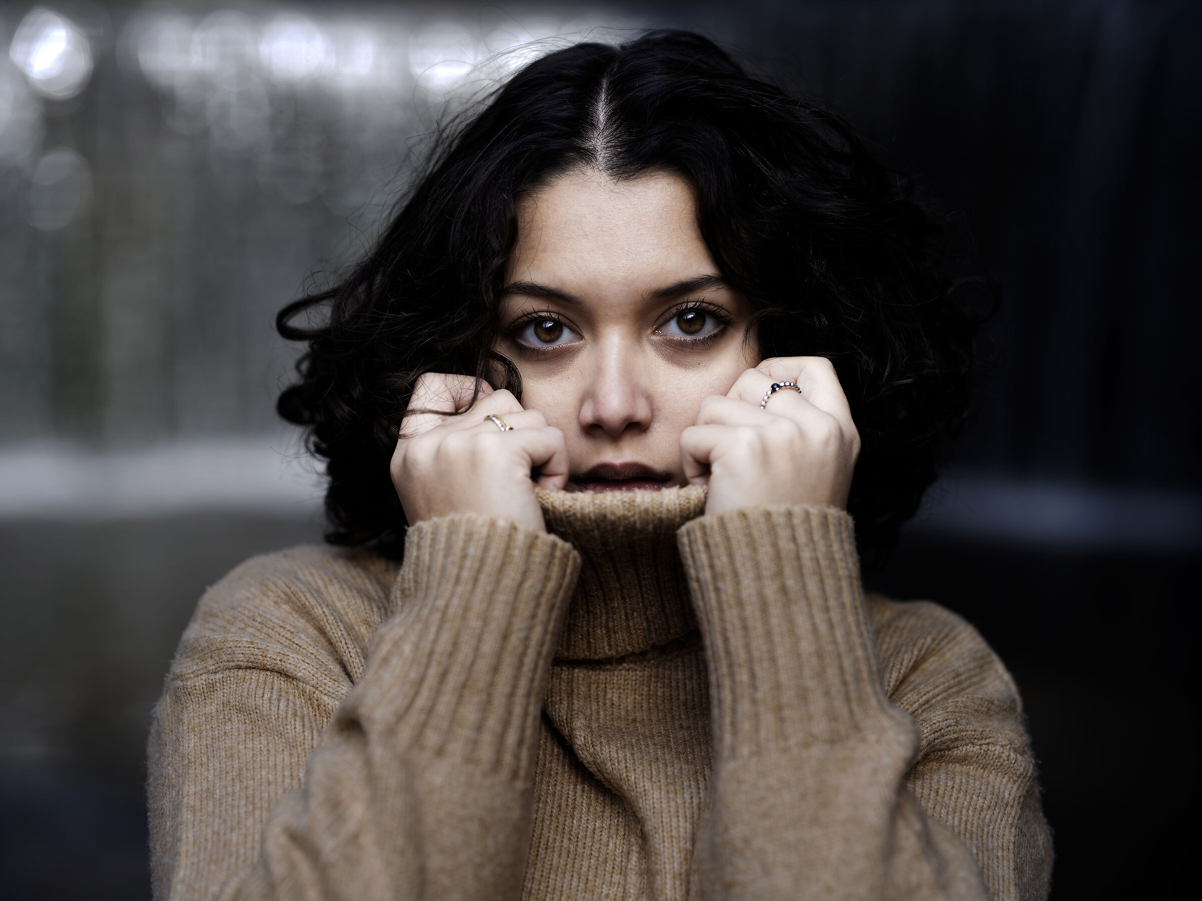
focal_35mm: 67
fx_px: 2326
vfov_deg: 21.9
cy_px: 450
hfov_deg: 29.0
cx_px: 601
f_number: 2.5
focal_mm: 85
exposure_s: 1/400
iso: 100
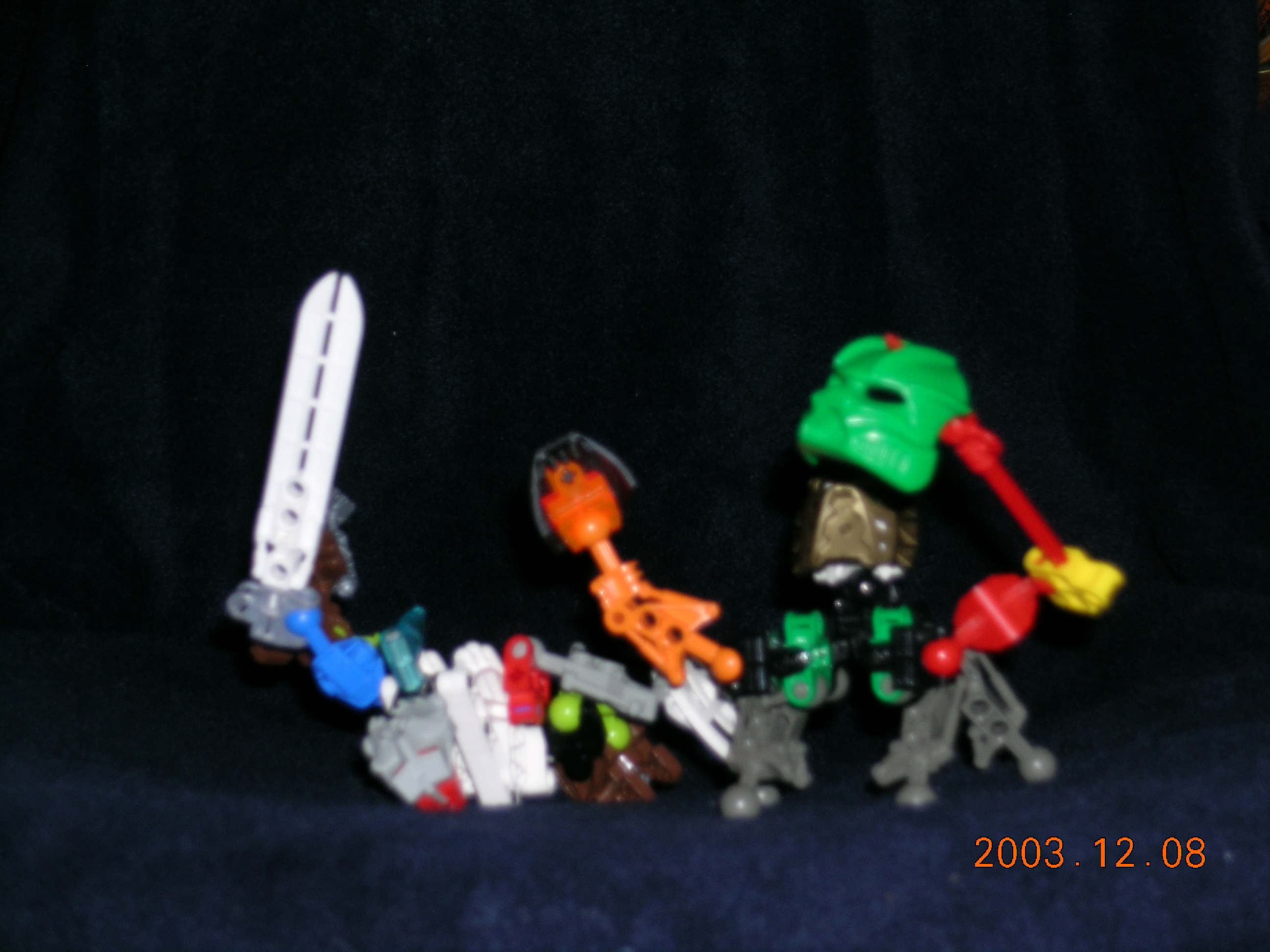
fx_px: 2935
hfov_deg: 24.4
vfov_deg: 18.4
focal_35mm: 80
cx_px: 635
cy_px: 476
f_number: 4.1
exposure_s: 1/121
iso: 50
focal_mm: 16.7
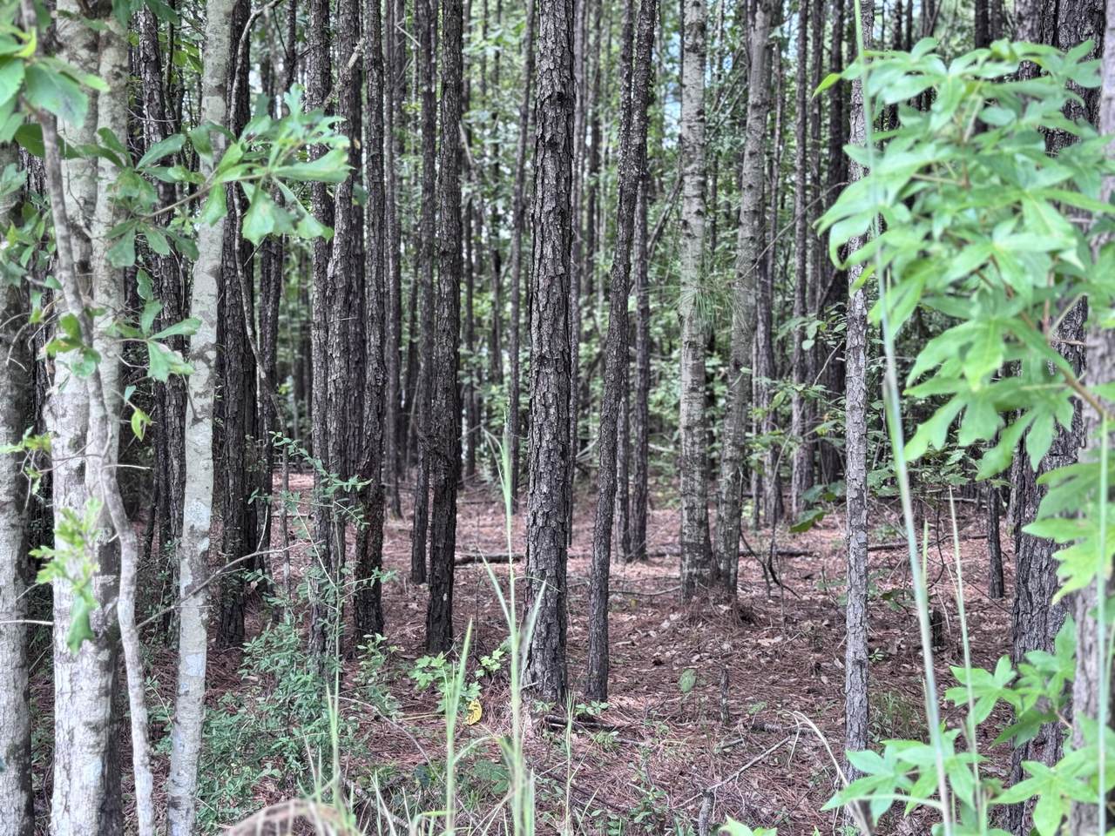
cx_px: 558
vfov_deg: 30.3
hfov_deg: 39.7
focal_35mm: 48
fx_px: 1546
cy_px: 418
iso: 64
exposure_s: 1/171
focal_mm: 6.76
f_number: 1.78
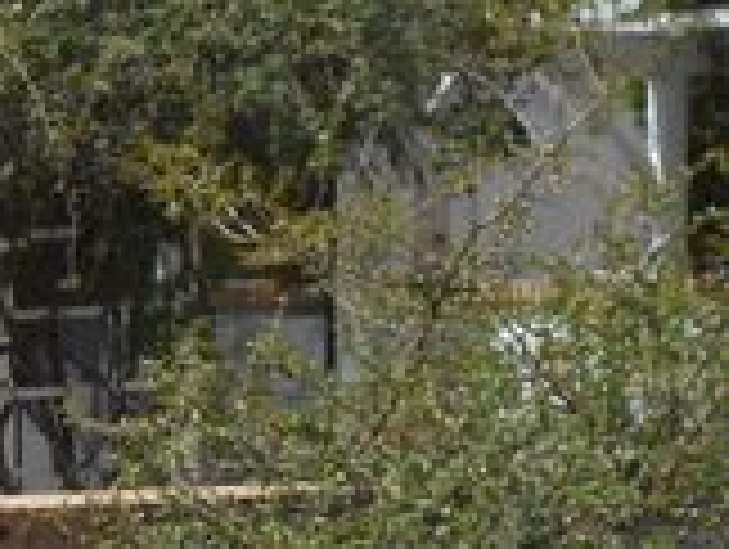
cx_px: -392
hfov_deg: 15.7
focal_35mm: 114
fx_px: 2404
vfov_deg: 12.9
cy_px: 466
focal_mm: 6.7
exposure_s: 1/800
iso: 80
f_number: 3.9
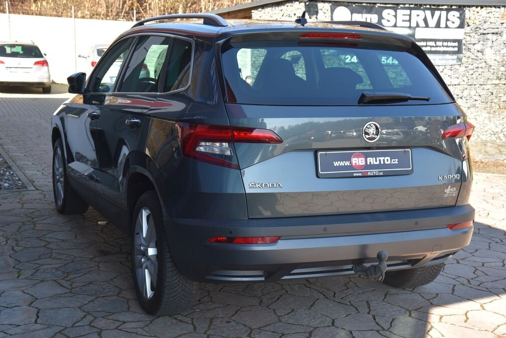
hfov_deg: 37.5
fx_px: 745
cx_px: 249
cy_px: 167
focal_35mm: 53
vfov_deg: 25.5
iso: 500
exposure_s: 1/200
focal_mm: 52
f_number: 7.1
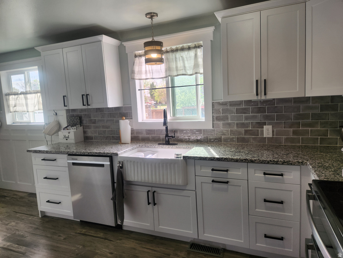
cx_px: 172
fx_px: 228
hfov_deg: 73.9
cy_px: 129
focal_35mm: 23
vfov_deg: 58.9
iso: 40
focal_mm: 5.4
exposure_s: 1/180
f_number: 1.8
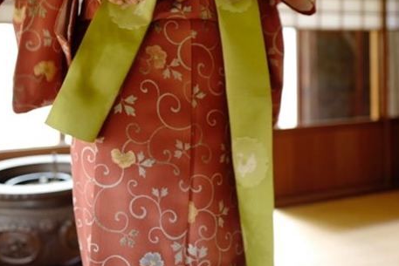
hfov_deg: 40.3
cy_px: 41
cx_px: 202
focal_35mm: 49
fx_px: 543
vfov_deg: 26.8
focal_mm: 28
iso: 200
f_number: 2
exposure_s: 1/30
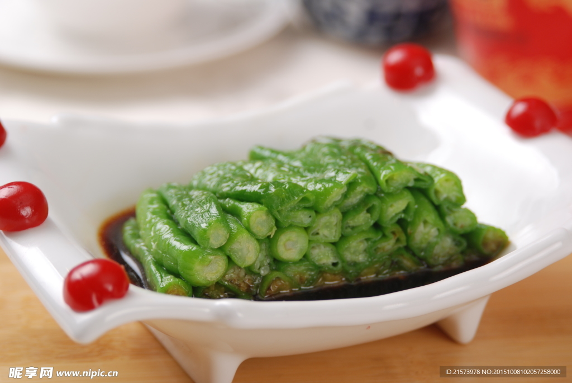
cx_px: 286
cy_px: 192
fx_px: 2505
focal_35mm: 158
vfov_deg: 8.7
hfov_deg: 13.0
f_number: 5
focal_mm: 105
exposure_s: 1/125
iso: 100
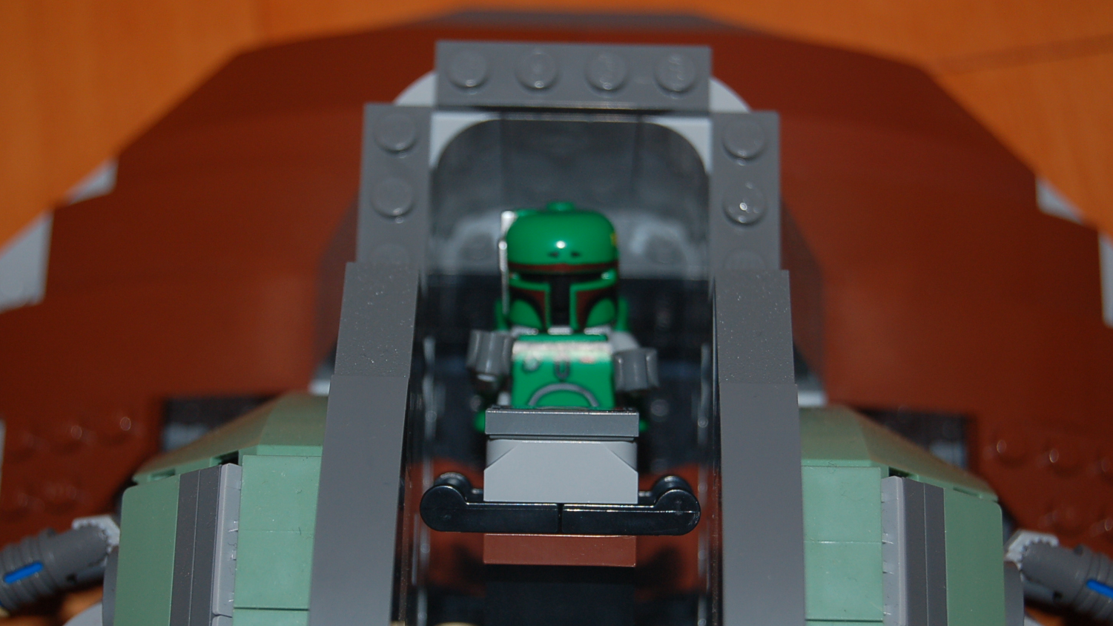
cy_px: 369
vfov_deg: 14.0
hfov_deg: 24.6
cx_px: 556
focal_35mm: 87
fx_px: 2553
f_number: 5.6
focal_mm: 55
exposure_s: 1/60
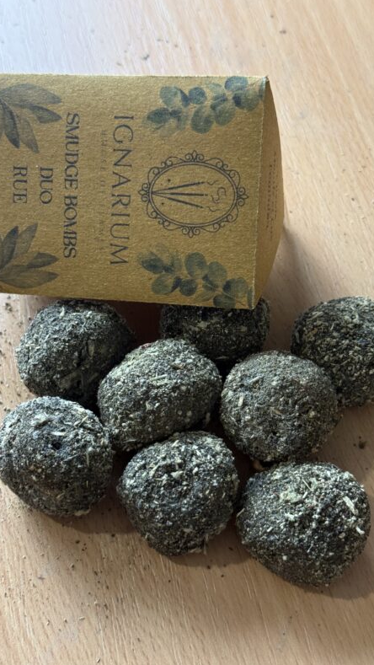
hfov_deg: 22.6
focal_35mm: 53
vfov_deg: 39.2
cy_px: 333
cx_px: 179
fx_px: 934
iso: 125
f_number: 1.78
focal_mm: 6.76
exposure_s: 1/50
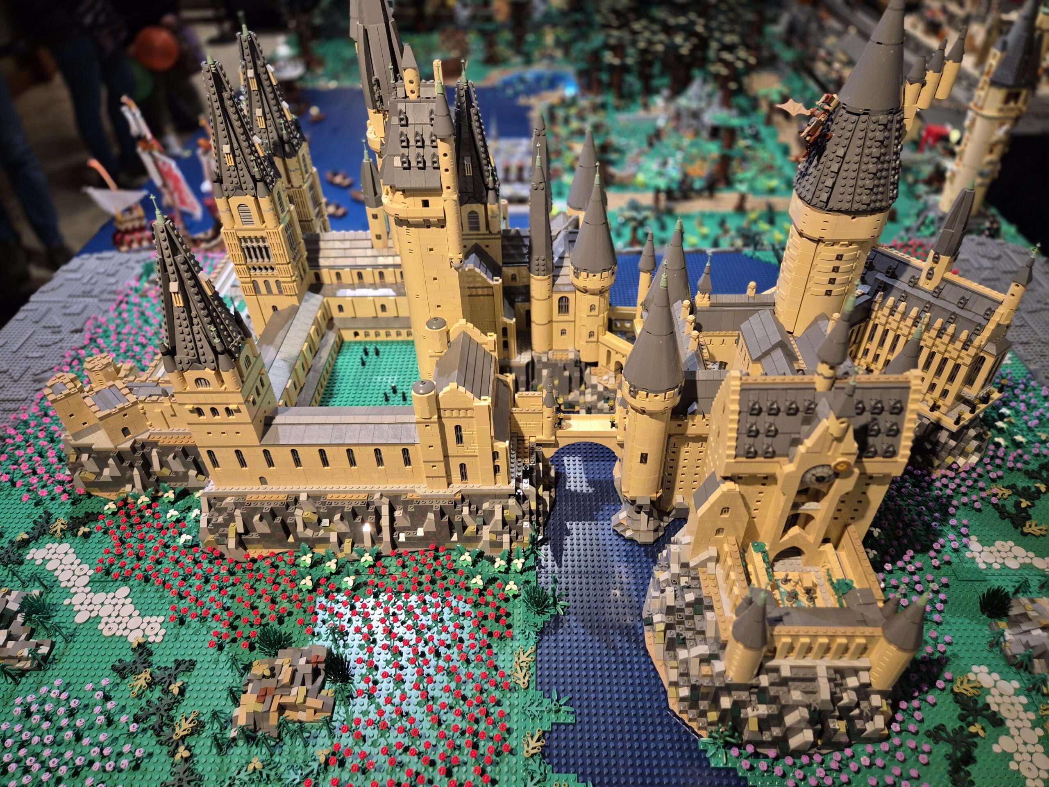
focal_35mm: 23
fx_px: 697
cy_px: 394
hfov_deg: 73.9
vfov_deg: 58.9
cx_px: 524
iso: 400
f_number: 1.8
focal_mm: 5.4
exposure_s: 1/100
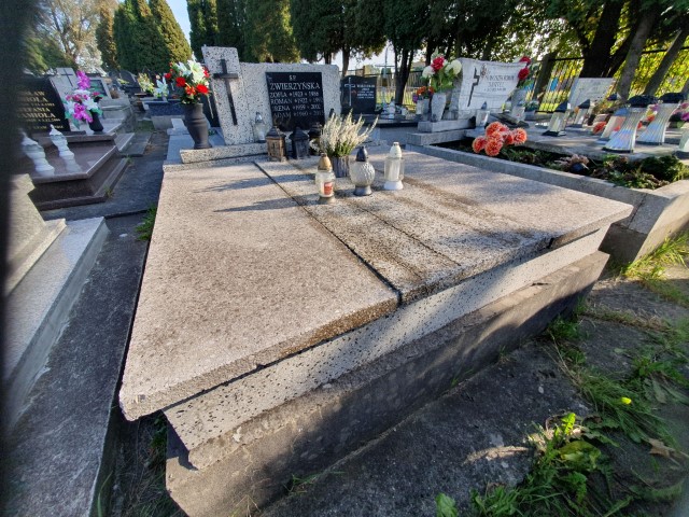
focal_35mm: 13
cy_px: 258
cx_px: 344
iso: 50
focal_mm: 1.8
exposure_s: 1/380
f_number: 2.2
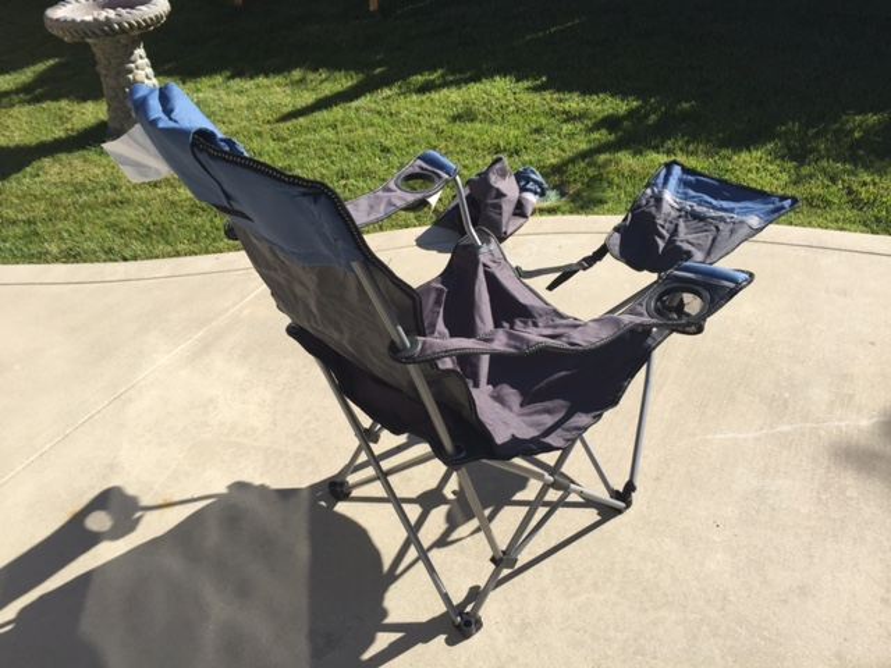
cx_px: 446
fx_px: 746
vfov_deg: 48.2
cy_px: 334
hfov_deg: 61.7
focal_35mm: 29
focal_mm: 4.15
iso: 32
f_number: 2.2
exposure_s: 1/1276
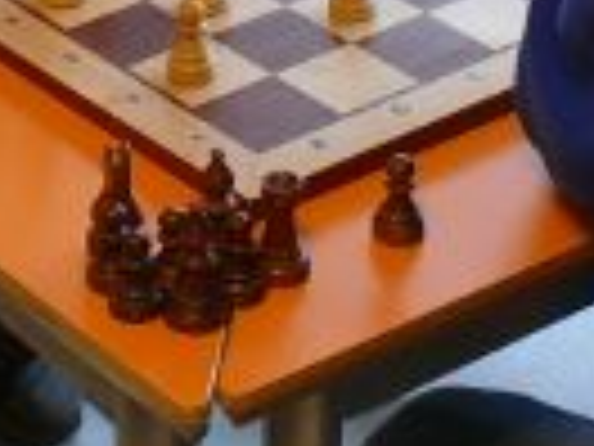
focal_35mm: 170
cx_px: 171
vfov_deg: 8.5
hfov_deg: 11.6
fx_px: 2917
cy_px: -248
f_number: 2.8
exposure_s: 1/25
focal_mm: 7.4
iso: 200
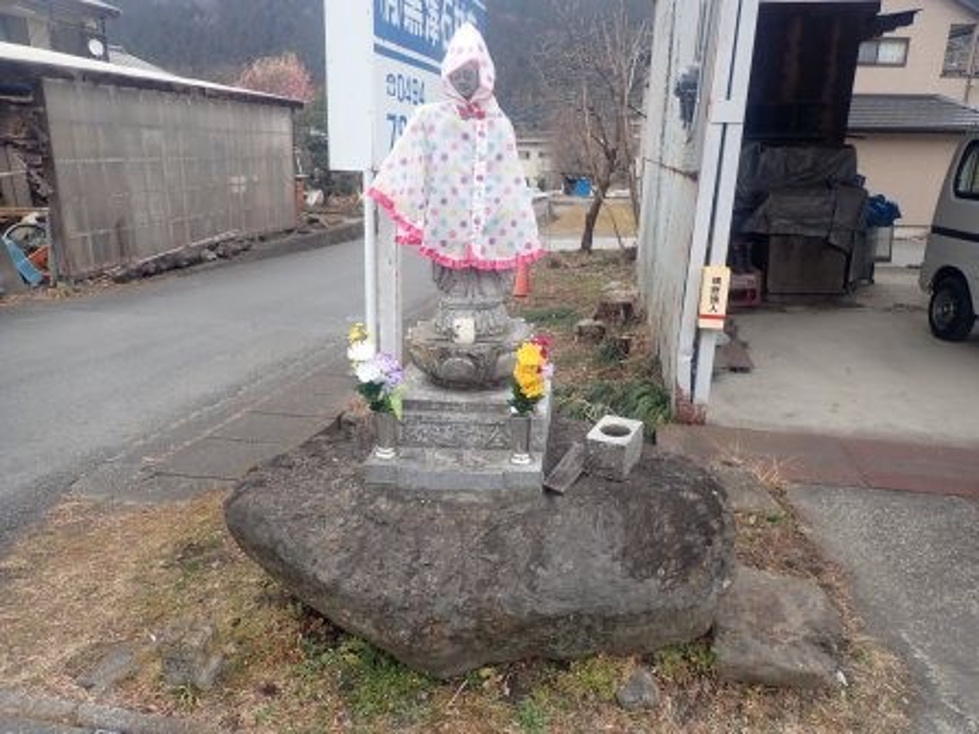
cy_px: 367
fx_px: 707
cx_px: 490
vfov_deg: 54.9
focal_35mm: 25
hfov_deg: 69.4
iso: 100
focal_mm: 4.5
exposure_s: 1/400
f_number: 2.8
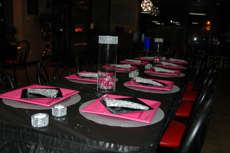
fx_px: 230
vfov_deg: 36.8
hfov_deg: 53.2
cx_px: 115
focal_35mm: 36
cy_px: 76
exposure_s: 1/60
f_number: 3.8
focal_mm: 24
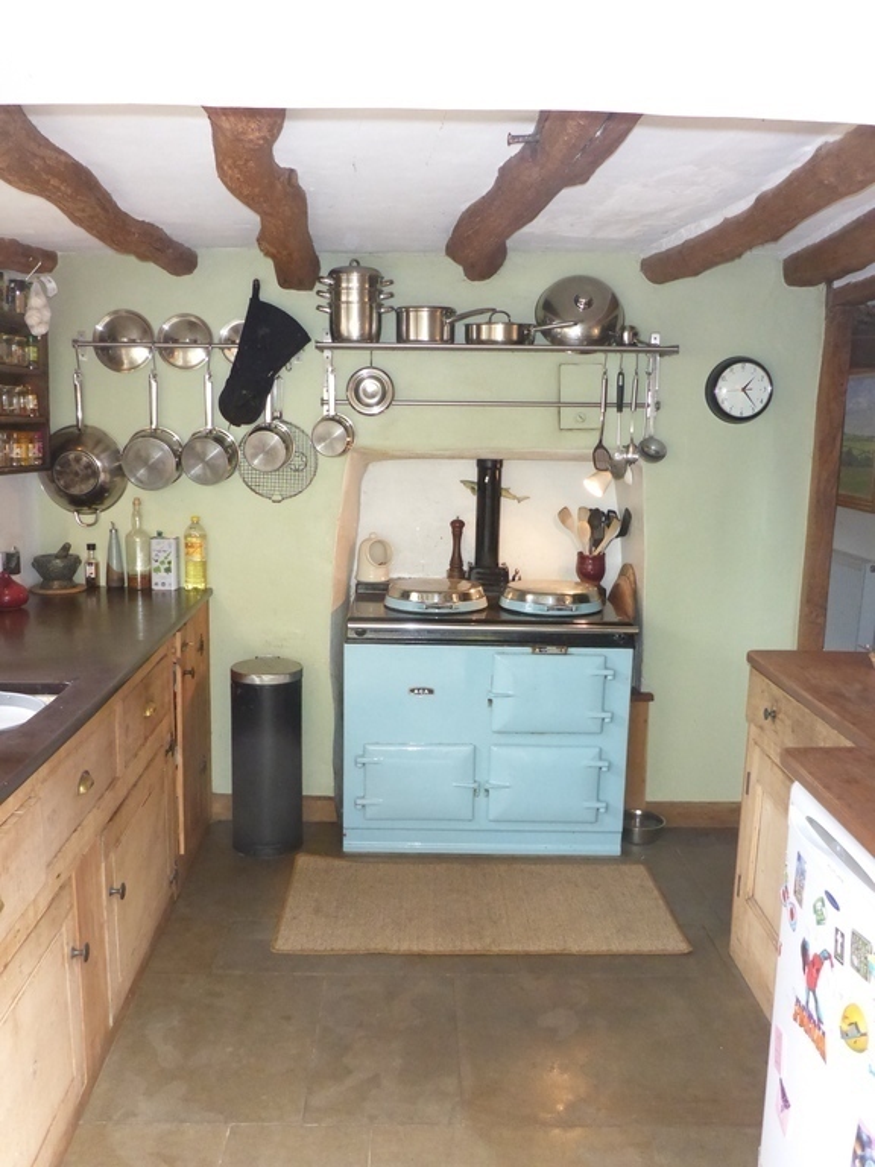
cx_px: 438
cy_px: 584
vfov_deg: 63.4
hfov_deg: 49.7
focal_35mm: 28
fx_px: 944
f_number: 3.3
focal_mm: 4.9
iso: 800
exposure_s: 1/60
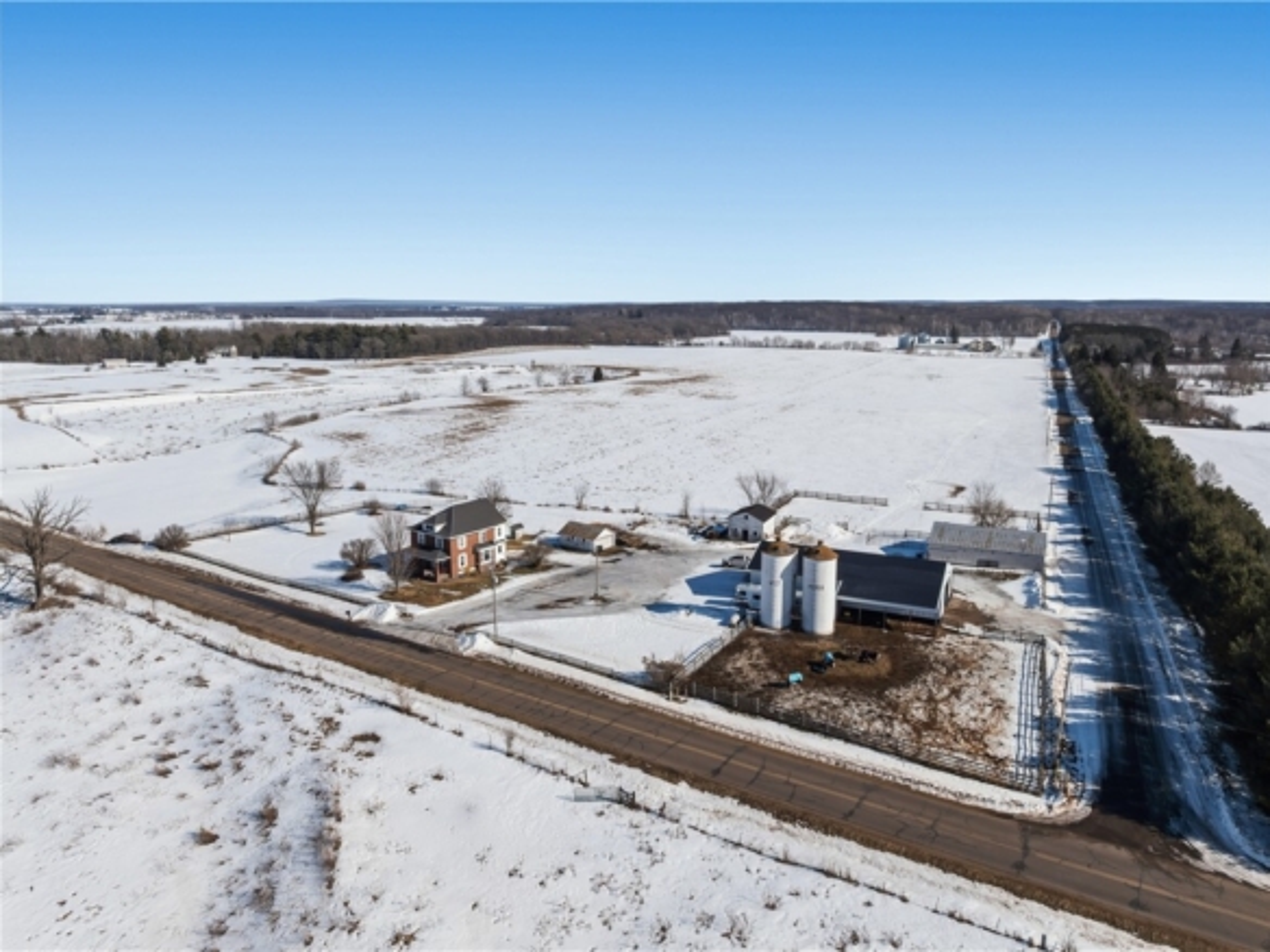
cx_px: 635
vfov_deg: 56.8
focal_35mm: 24
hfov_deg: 71.6
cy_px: 476
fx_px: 881
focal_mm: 12.3
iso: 100
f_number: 5.6
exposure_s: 1/1600
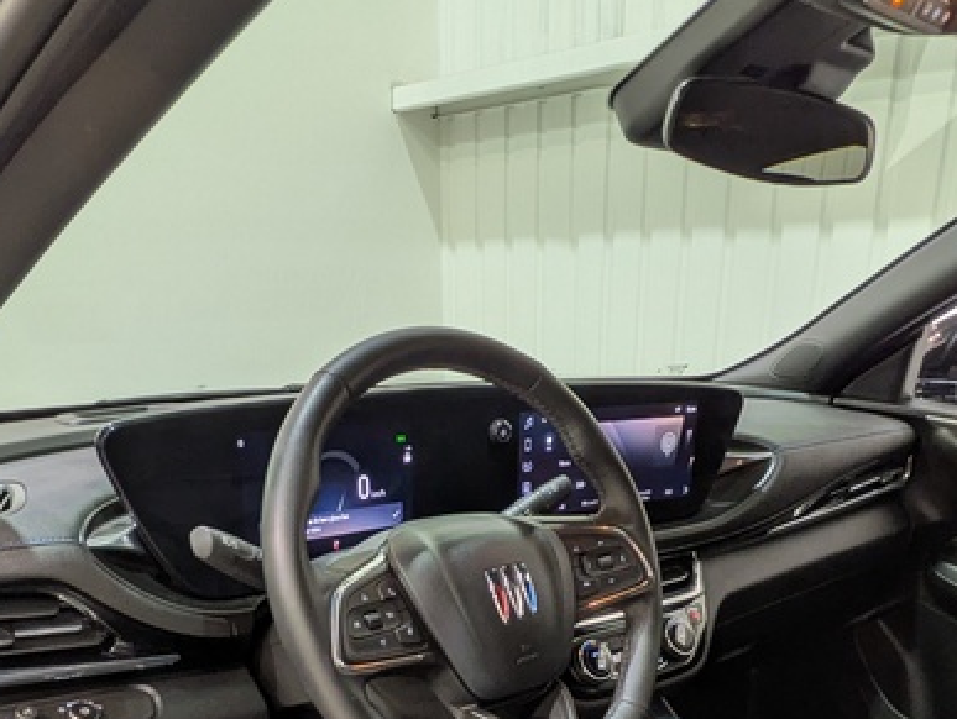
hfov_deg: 50.0
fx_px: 1024
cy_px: 781
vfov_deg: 33.9
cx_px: 527
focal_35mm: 37
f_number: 2.2
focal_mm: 1.83
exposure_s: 1/25
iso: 60
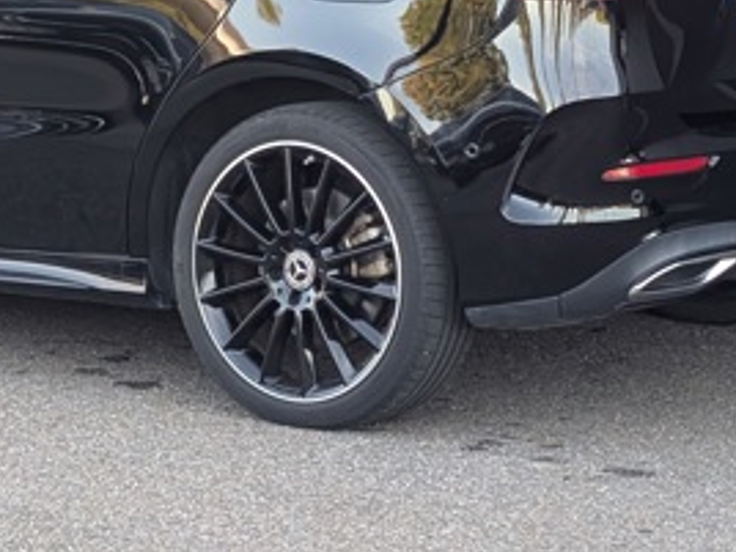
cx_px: 228
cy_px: -55
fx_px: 3104
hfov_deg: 13.5
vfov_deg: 10.0
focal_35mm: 146
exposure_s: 1/421
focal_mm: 6.9
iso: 190
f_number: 1.68
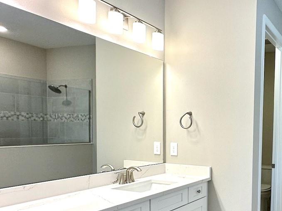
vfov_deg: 42.1
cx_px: 266
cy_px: 148
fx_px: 269
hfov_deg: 48.1
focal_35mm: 33
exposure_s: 1/120
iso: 100
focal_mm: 2.22
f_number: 2.2
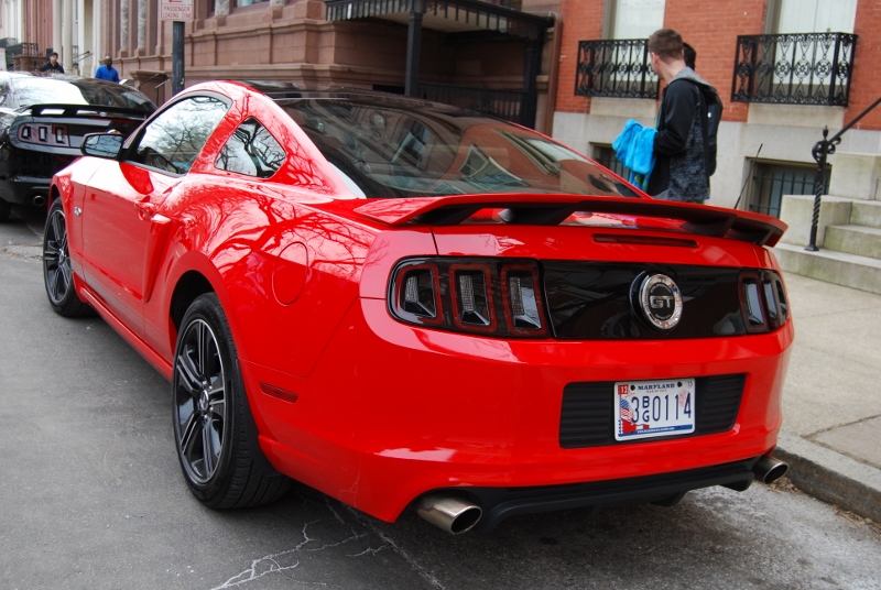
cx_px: 440
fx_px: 956
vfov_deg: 34.3
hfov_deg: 49.5
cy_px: 295
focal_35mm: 39
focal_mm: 26
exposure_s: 1/160
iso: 200
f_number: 6.3
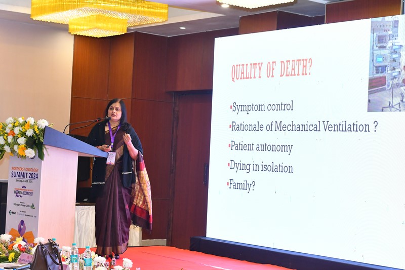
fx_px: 844
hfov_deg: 27.0
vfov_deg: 18.2
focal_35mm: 75
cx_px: 202
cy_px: 135
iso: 3200
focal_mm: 50
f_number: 4
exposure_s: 1/160
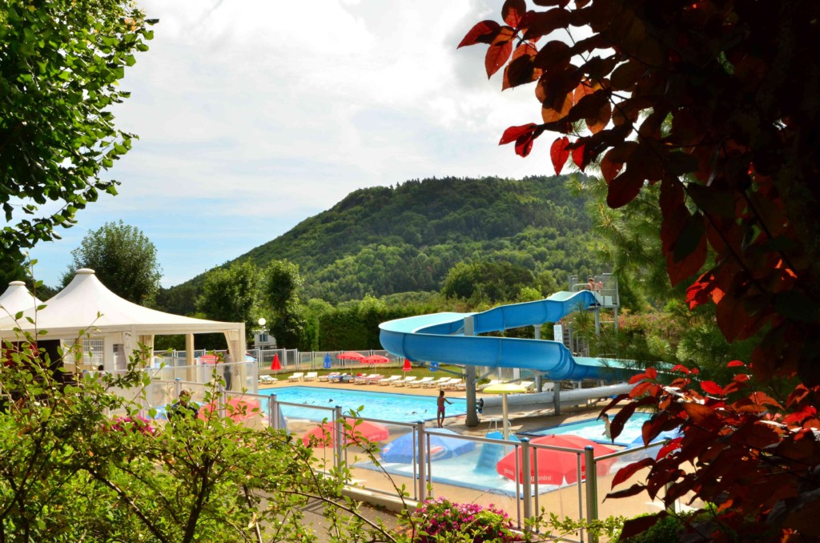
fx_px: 750
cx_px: 410
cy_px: 272
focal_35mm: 33
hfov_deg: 57.3
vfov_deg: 39.8
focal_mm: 22
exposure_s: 1/400
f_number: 16
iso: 640
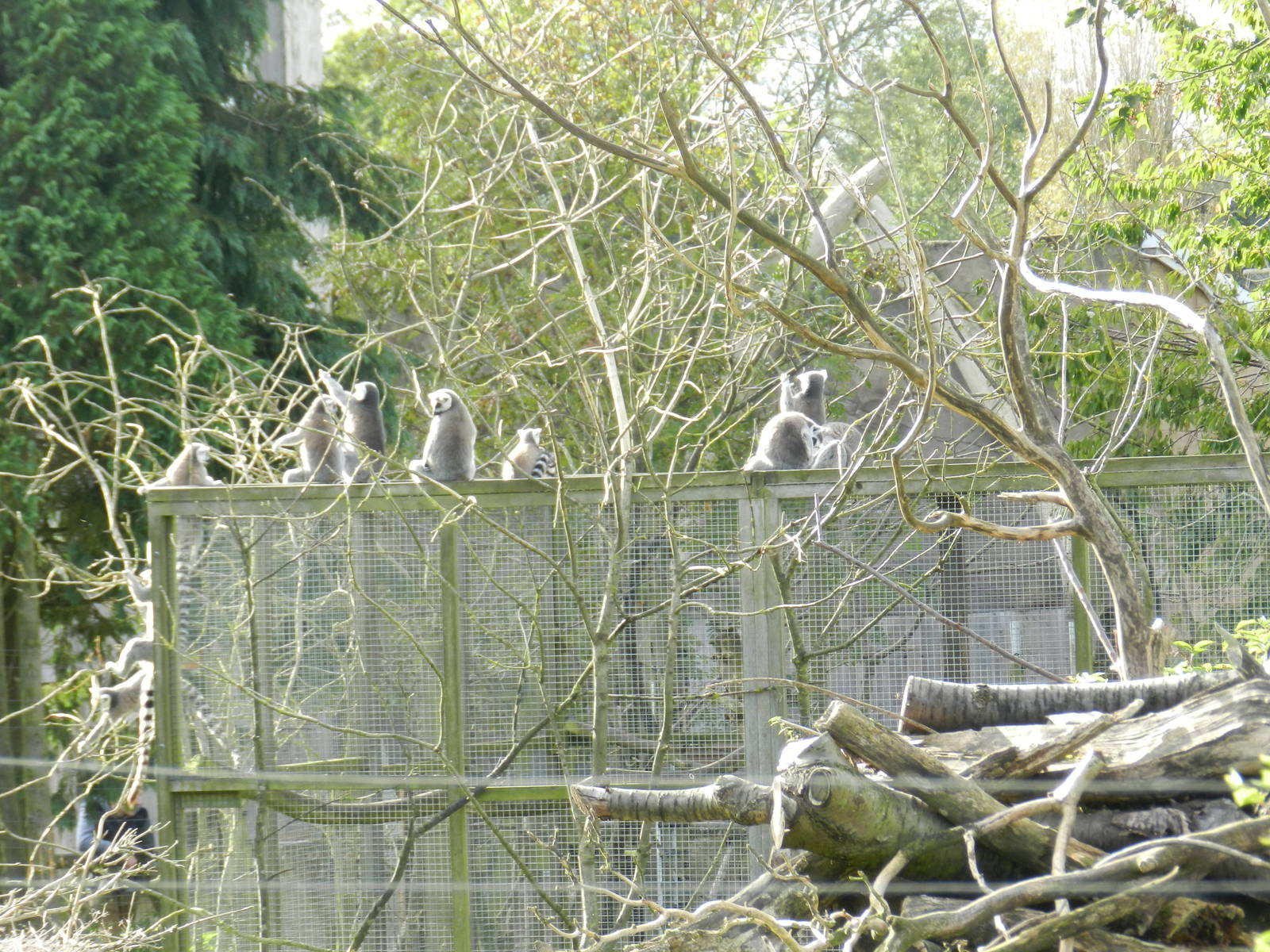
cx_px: 635
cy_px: 476
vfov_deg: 5.7
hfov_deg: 7.5
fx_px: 9649
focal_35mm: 263
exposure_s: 1/100
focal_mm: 46.7
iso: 180
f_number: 5.2
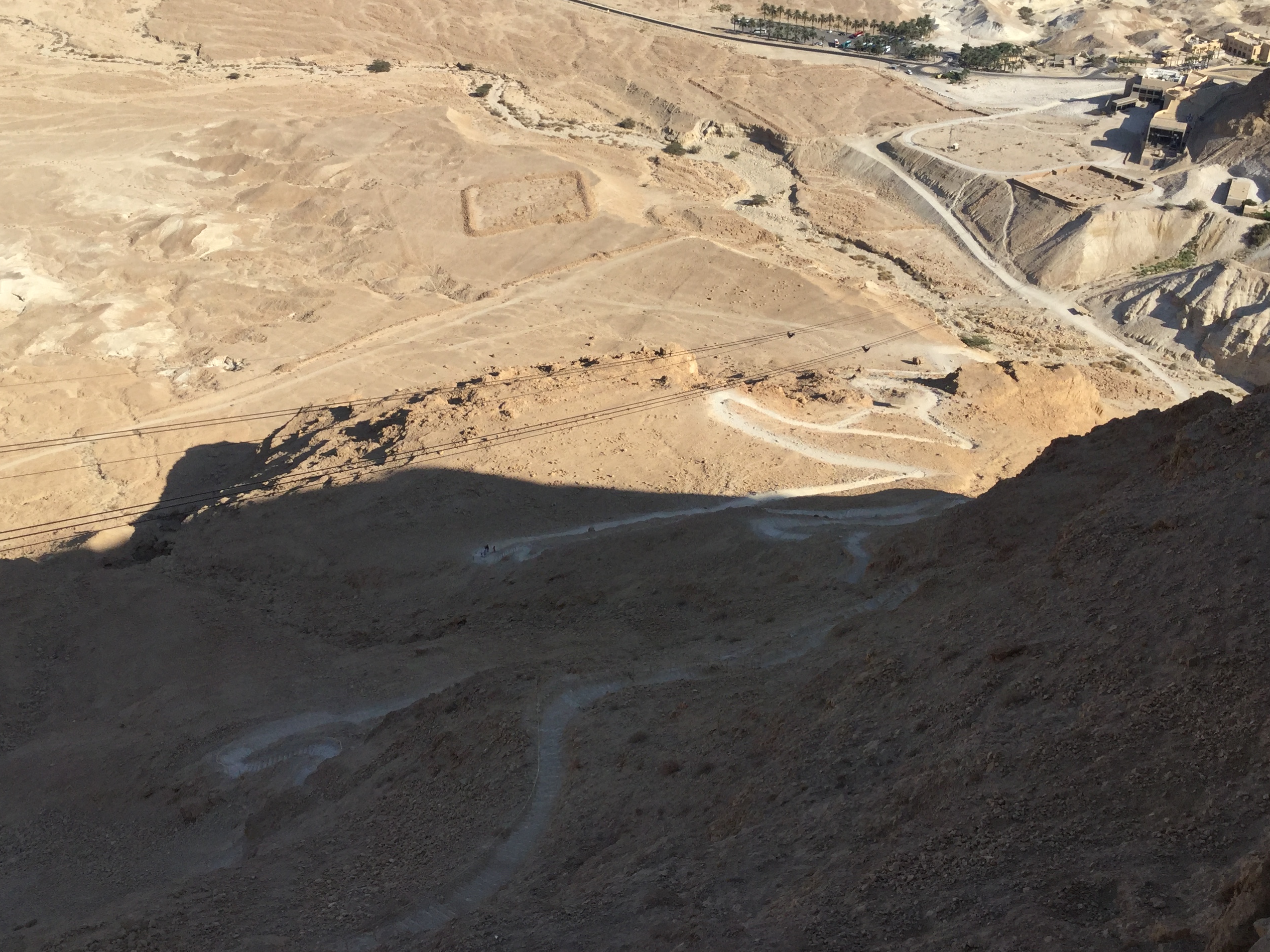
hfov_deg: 46.8
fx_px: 1467
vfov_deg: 35.9
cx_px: 662
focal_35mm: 40
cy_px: 405
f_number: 2.4
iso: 25
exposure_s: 1/1597
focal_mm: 3.3
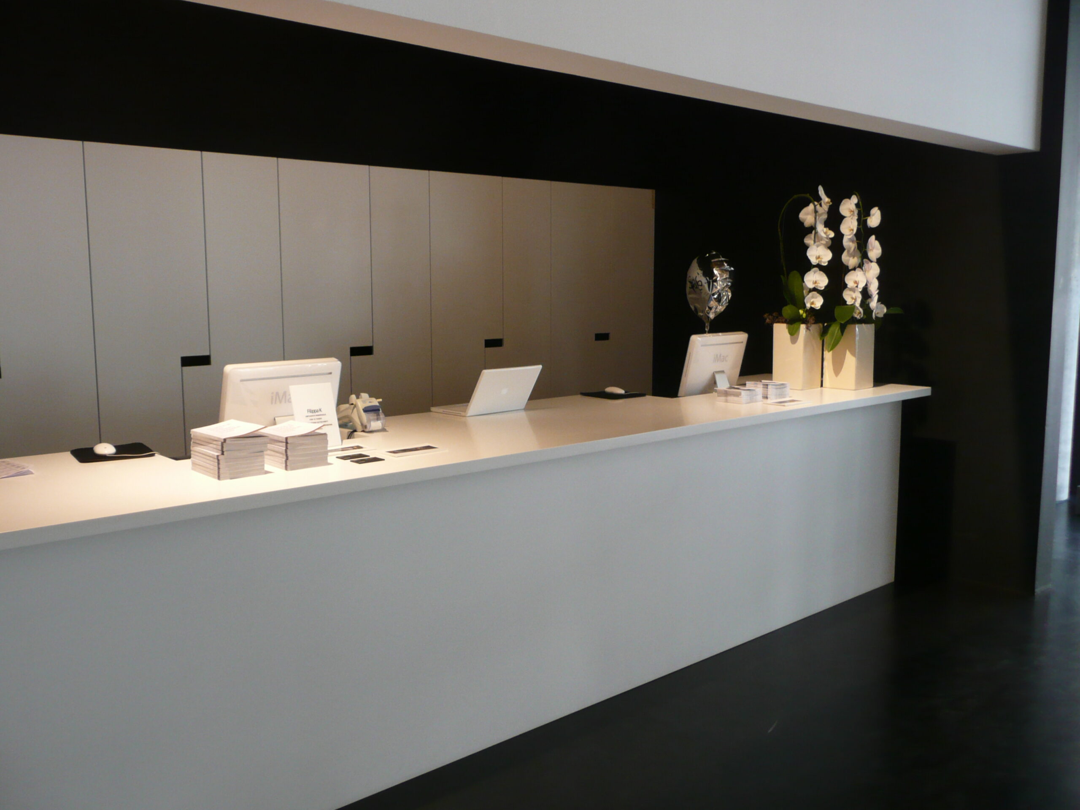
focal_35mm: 30
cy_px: 405
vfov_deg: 46.8
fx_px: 936
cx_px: 540
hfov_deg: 60.0
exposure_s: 1/30
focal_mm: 4.9
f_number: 3.4
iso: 200
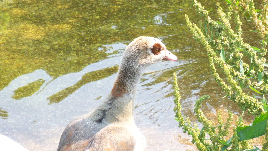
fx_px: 1151
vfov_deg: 7.5
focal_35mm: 162
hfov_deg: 13.3
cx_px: 135
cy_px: 78
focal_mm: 25.8
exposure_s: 1/125
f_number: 10
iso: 400
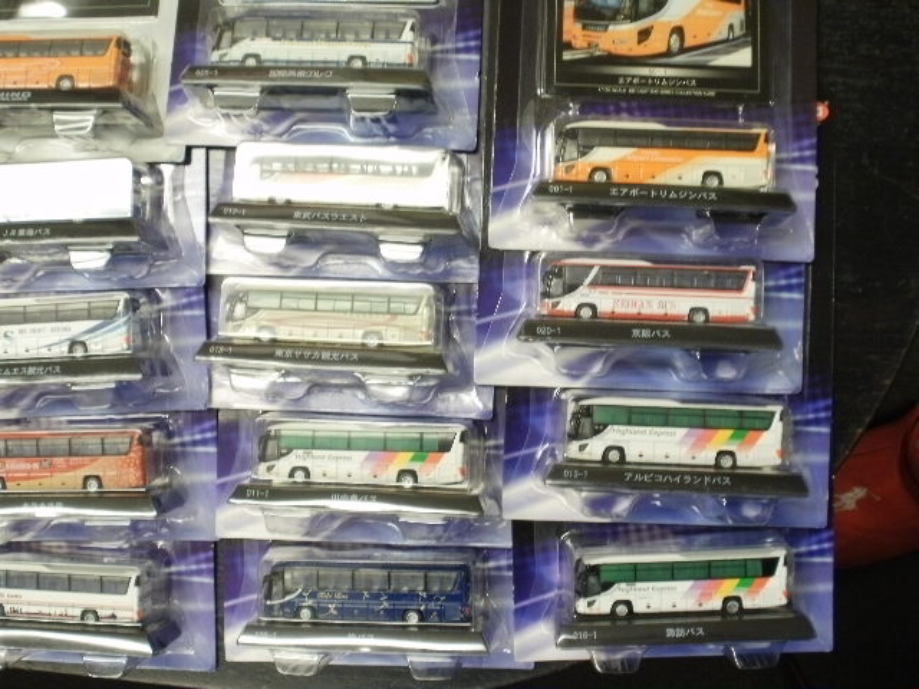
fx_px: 1168
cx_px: 460
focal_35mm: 44
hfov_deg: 42.9
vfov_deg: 32.9
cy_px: 344
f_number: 4
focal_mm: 7.7
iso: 125
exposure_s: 1/10
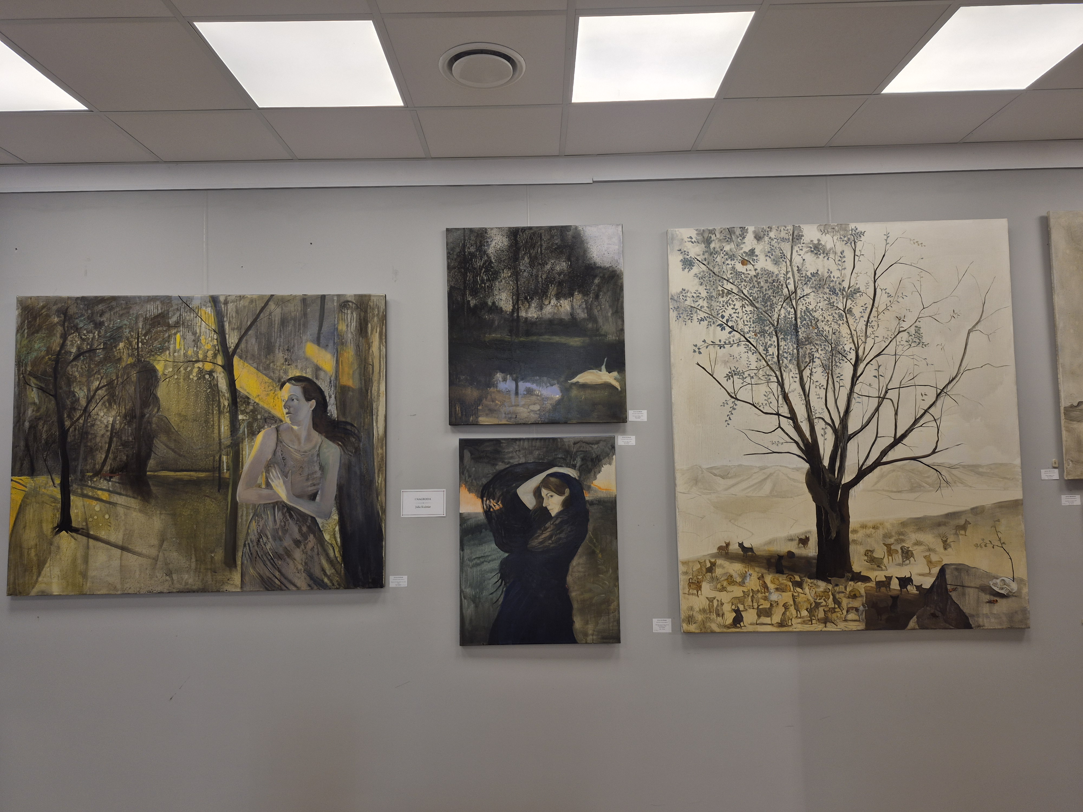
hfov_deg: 73.9
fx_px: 720
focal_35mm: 23
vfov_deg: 58.9
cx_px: 542
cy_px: 406
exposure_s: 1/100
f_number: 1.8
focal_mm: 5.4
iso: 32
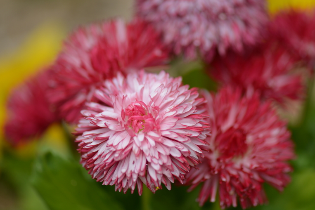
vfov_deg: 9.7
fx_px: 1234
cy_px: 91
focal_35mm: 141
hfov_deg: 14.5
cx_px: 175
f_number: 3.2
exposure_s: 1/2500
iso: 160
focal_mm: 105
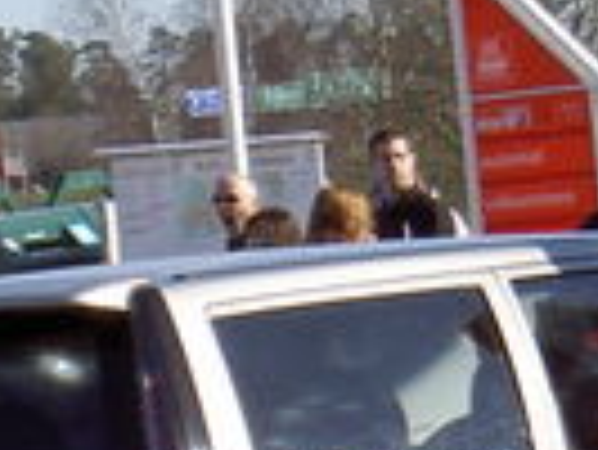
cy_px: 554
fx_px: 9717
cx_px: 562
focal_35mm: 562
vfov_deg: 2.6
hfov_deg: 3.5
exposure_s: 1/320
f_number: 4.9
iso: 50
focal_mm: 24
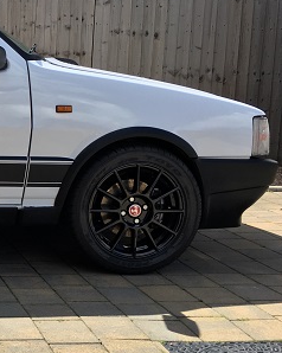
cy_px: 179
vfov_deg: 27.5
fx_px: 721
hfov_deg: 19.6
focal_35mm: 69
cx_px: -126
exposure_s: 1/845
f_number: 2.2
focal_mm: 4.15
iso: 25
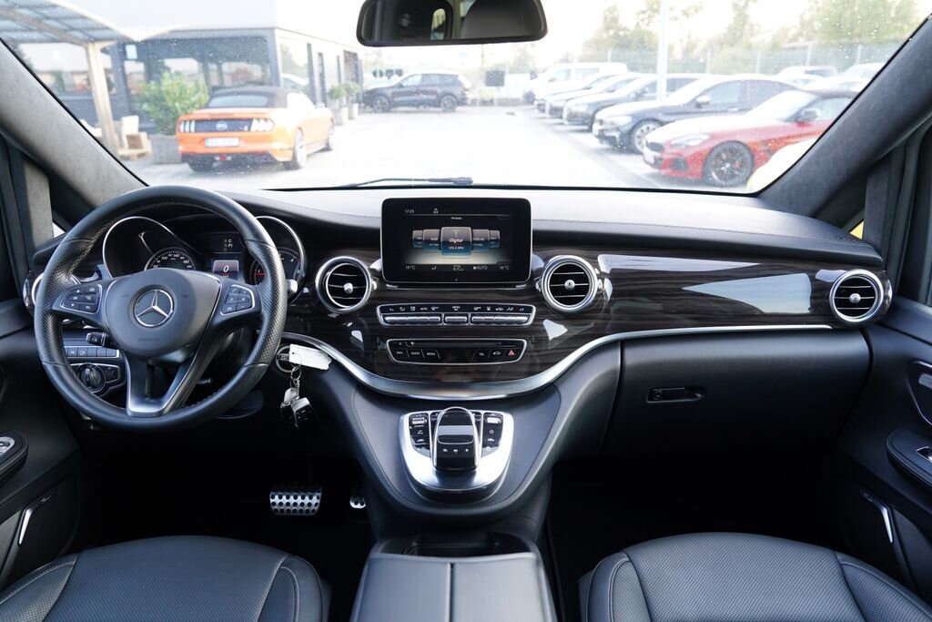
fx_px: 621
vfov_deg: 53.1
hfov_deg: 73.7
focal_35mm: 24
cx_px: 466
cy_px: 311
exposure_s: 1/160
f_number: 4
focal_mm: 24
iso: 800
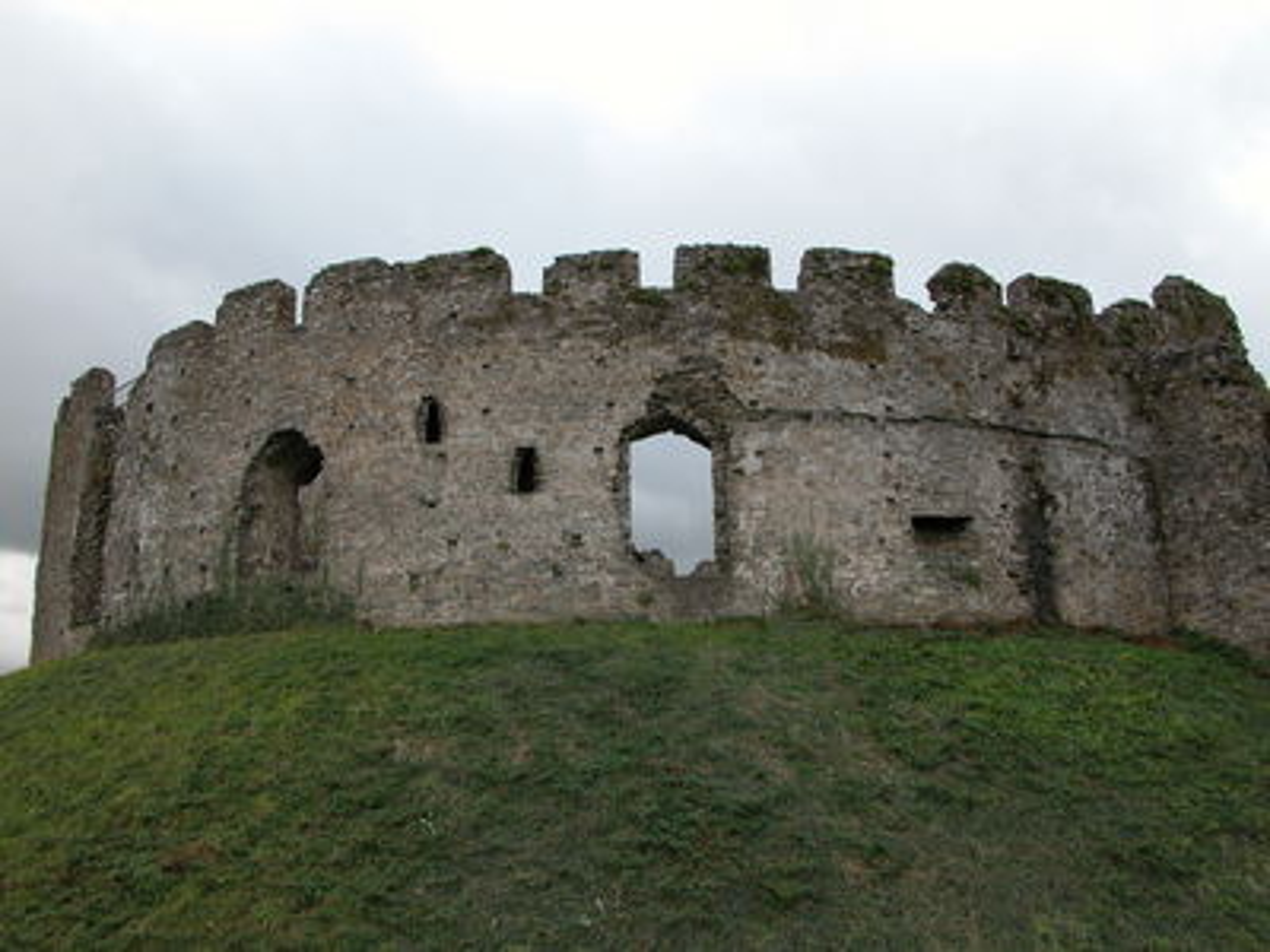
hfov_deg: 52.6
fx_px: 1284
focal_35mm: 35
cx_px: 635
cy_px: 476
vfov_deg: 40.7
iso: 100
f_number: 4
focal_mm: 8.9
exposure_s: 1/147
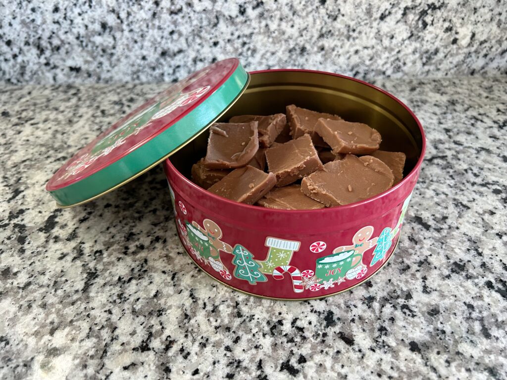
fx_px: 381
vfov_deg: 53.1
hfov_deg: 67.3
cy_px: 190
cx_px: 254
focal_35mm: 26
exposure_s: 1/60
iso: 400
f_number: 1.5
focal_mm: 5.7
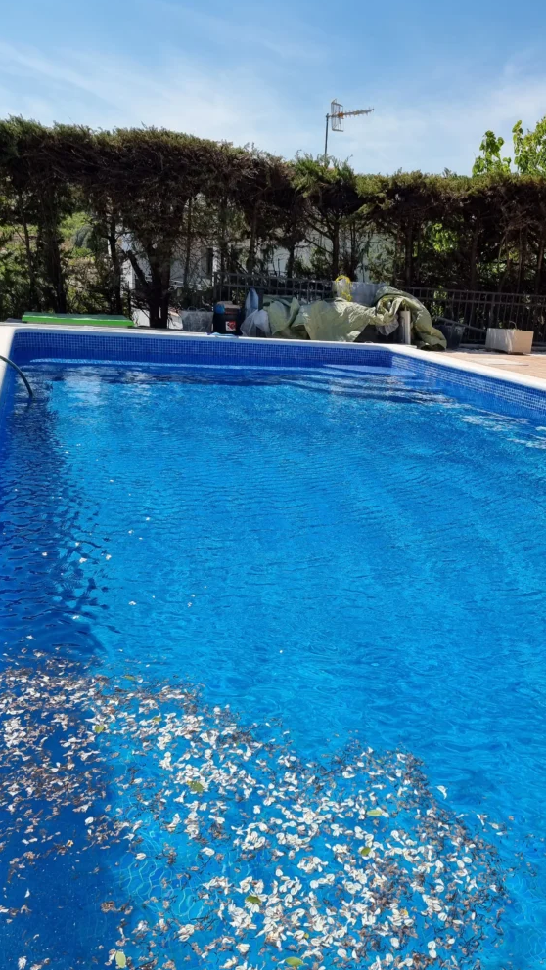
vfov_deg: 69.9
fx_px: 695
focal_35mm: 27
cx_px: 335
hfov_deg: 42.6
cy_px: 488
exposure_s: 1/1116
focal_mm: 6.7
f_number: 1.8
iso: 50
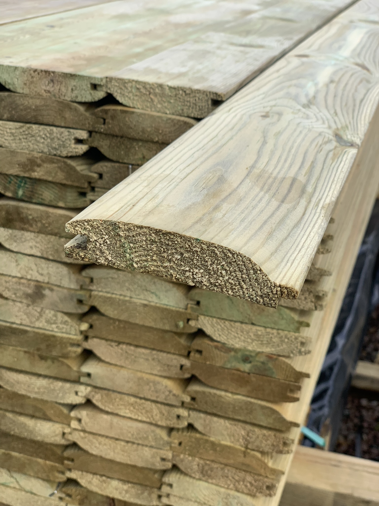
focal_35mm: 52
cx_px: 190
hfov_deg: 28.0
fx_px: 759
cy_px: 253
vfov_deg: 36.8
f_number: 2.4
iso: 16
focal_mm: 6
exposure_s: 1/631
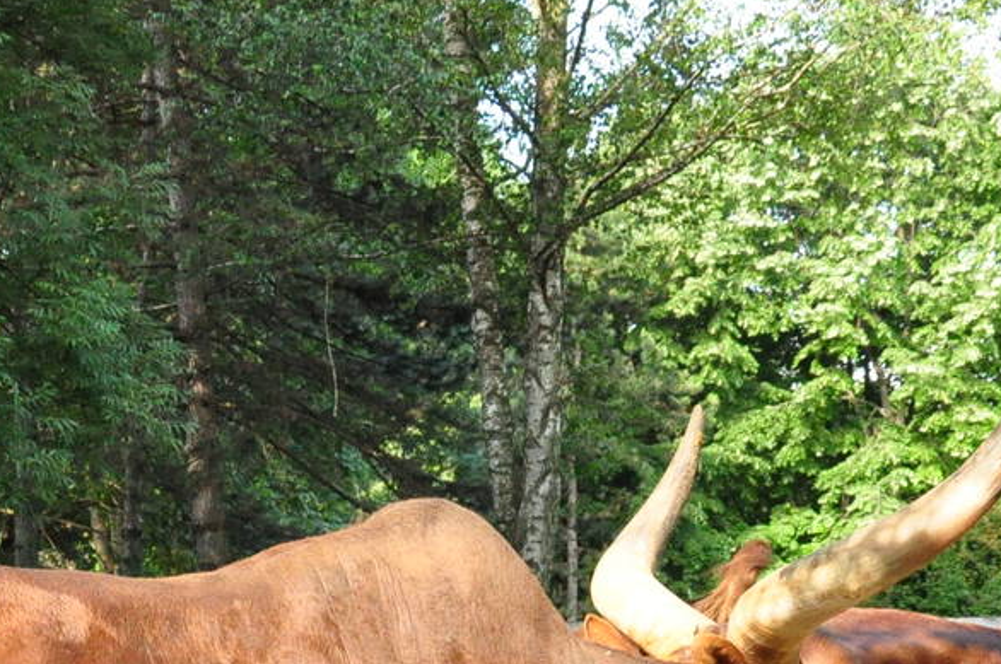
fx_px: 2842
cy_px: 902
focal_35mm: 102
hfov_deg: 19.8
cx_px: 198
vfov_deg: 12.8
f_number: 10
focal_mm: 25
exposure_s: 1/400
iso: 2500
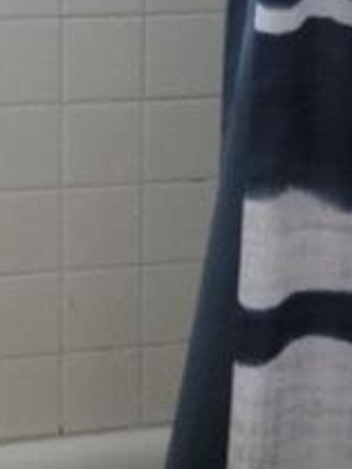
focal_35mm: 179
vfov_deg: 11.0
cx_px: 385
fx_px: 2424
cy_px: 292
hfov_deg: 8.2
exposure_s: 1/60
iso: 200
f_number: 1.8
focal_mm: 7
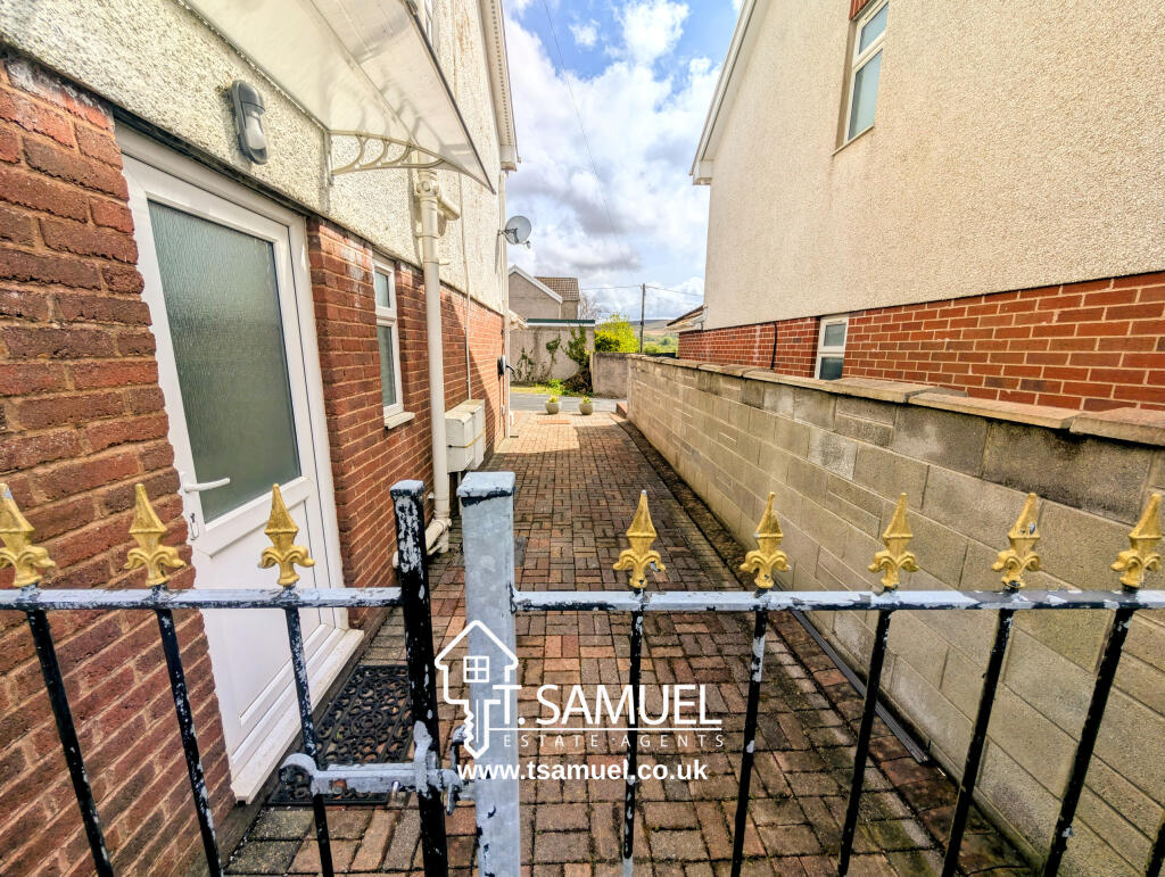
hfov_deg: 110.5
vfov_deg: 94.6
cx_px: 582
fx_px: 404
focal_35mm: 12
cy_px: 438
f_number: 1.7
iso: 51
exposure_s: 1/4902
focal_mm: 2.02
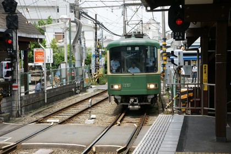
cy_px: 77
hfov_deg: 29.9
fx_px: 433
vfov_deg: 20.1
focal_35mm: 68
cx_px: 116
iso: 200
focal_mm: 45
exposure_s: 1/250
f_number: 8
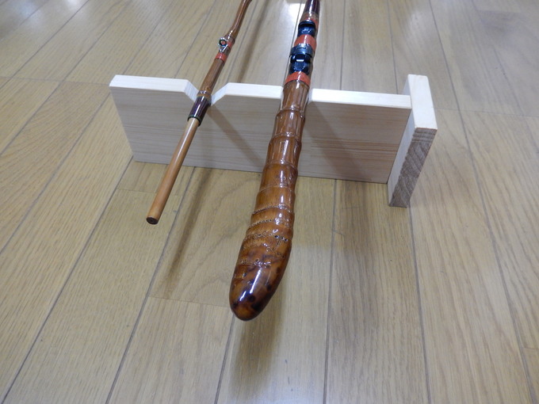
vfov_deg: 54.9
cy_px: 202
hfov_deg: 69.4
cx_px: 270
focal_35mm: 25
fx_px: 389
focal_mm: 4.5
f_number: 3.4
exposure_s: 1/20
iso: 400
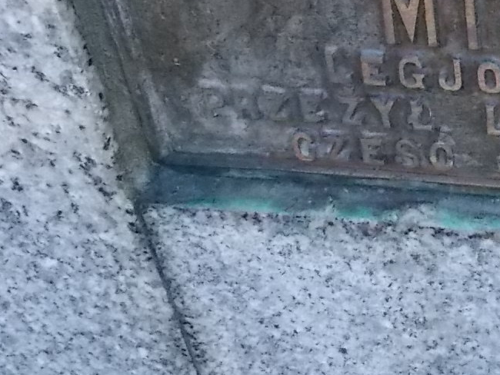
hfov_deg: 27.7
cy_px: -40
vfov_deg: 21.7
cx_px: 548
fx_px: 925
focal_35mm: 64
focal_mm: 4.6
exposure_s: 1/250
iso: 400
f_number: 3.2
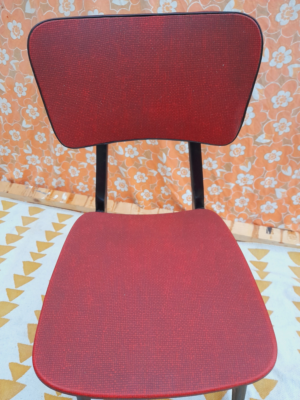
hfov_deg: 54.9
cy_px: 200
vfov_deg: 69.4
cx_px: 150
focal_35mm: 25
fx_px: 289
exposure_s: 1/33
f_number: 2
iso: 640
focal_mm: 4.6
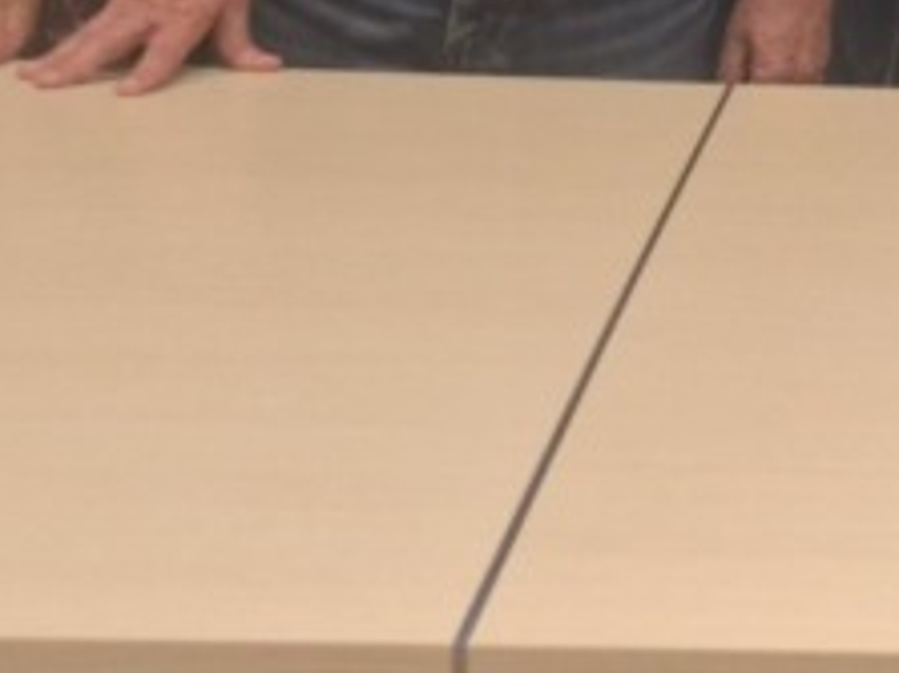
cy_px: 32
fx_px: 3426
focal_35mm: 132
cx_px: 1149
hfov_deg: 14.4
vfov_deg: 11.1
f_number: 1.8
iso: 50
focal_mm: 5.54
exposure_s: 1/40
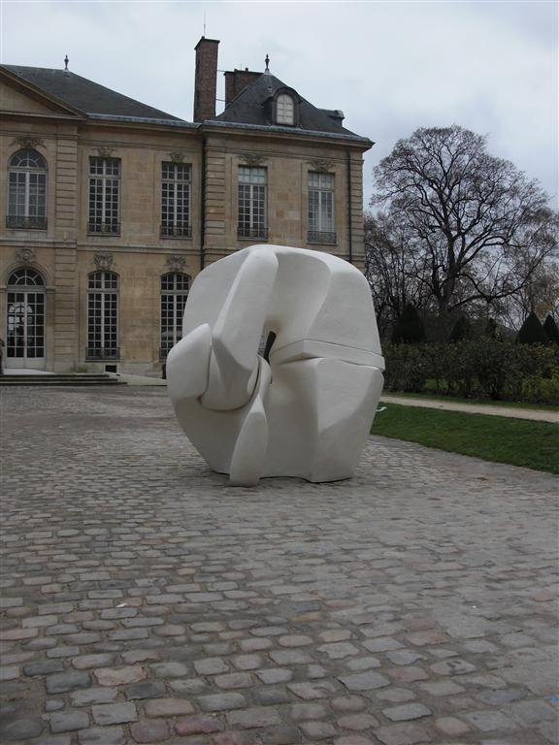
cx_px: 280
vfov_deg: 51.4
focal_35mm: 36
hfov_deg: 39.7
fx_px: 775
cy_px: 372
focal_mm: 6.3
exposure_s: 1/250
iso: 50
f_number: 2.8
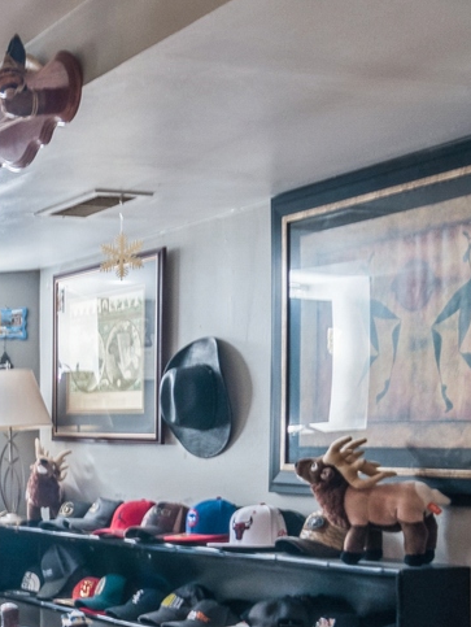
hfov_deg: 21.9
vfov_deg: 32.6
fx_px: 1051
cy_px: 465
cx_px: -191
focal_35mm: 58
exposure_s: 2.5
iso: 200
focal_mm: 12
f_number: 8
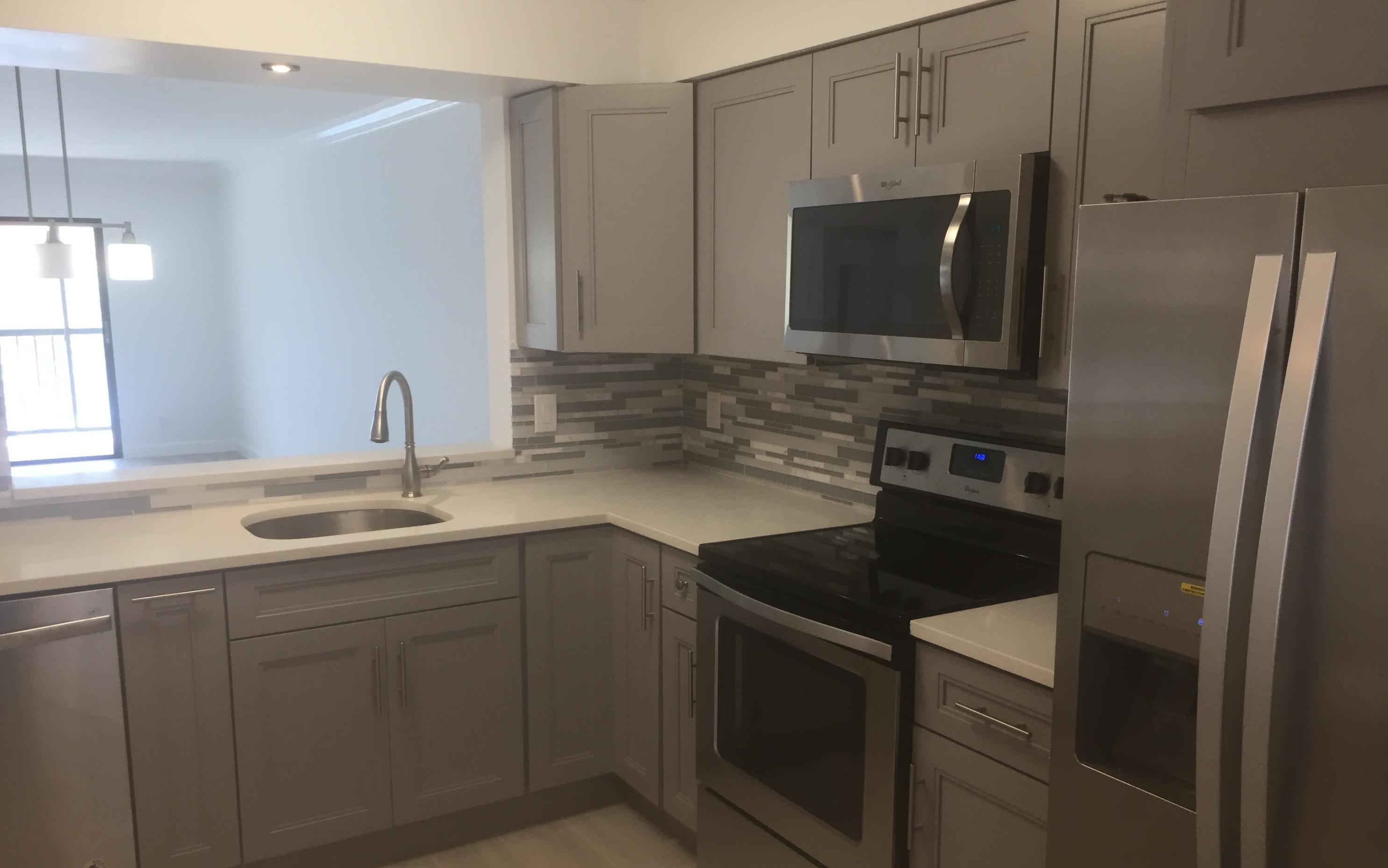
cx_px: 693
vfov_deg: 40.5
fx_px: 1173
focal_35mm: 31
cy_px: 496
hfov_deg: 61.2
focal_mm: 4.15
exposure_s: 1/30
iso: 32
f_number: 2.2
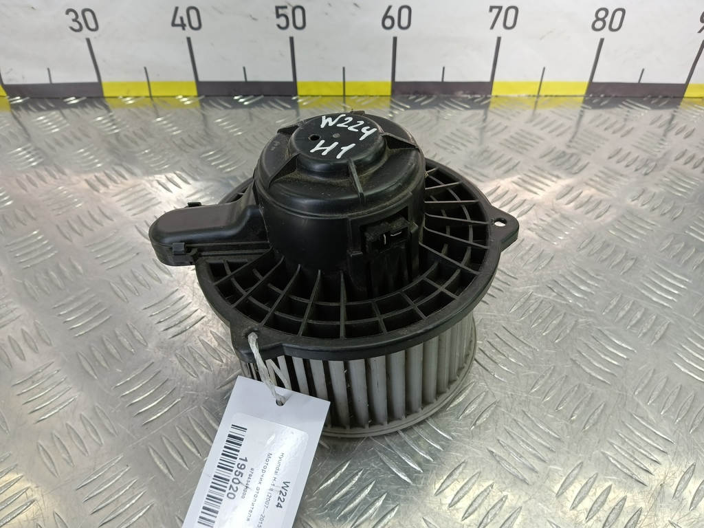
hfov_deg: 73.9
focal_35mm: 23
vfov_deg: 58.9
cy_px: 264
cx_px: 352
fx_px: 468
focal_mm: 4.11
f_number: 1.6
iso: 106
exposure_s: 1/50
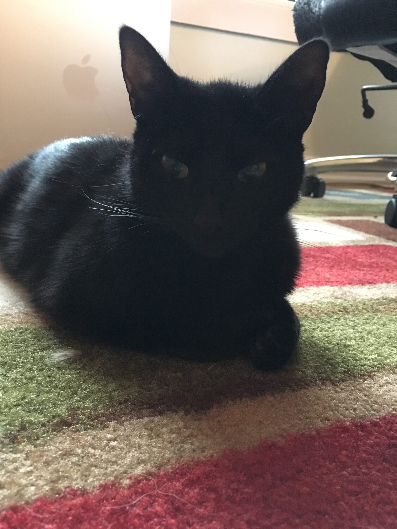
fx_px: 443
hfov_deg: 48.2
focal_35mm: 29
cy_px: 264
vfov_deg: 61.7
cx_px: 198
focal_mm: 4.15
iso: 320
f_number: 2.2
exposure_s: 1/15
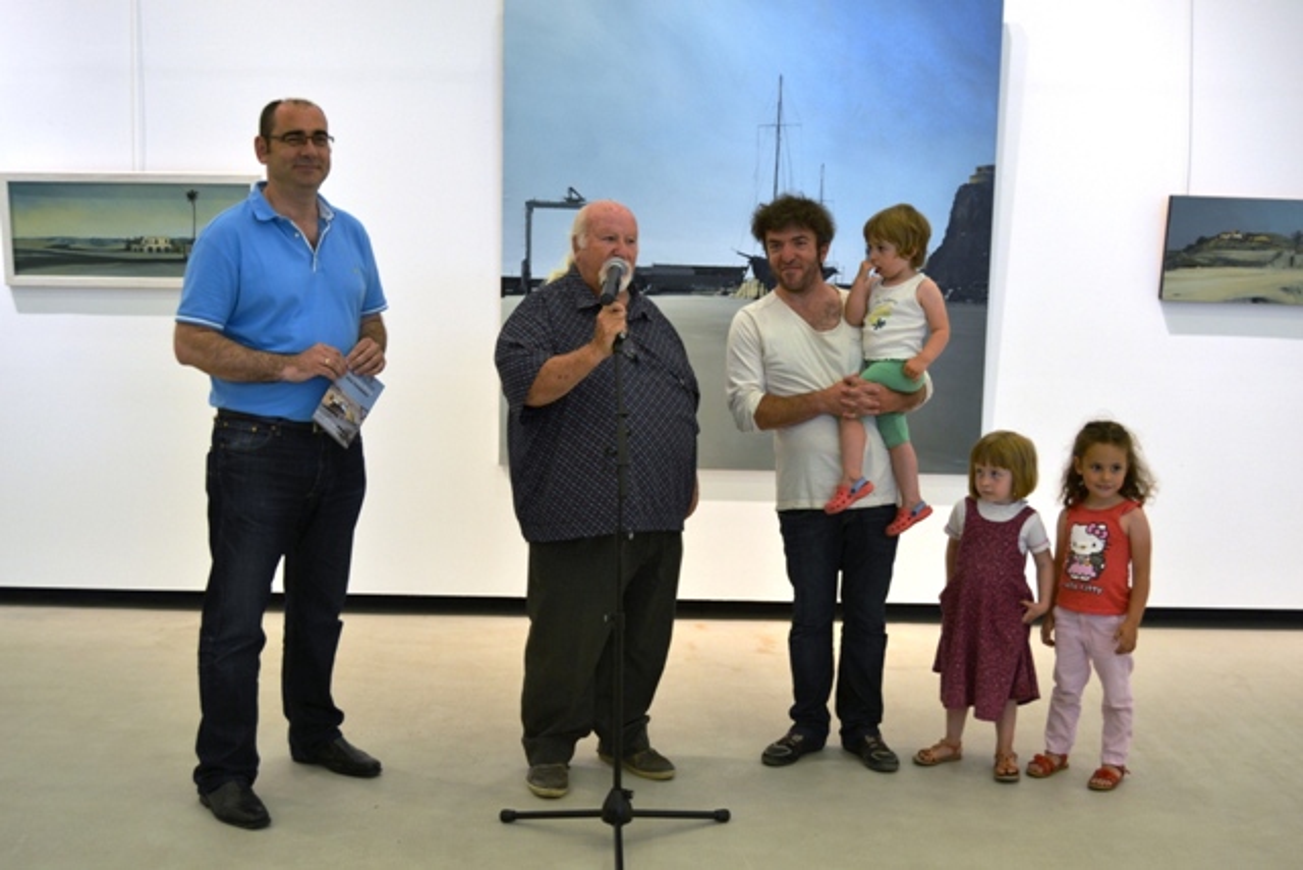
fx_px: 1412
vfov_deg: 34.2
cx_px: 652
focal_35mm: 39
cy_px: 435
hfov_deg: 49.5
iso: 400
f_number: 4.2
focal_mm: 26
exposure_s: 1/80
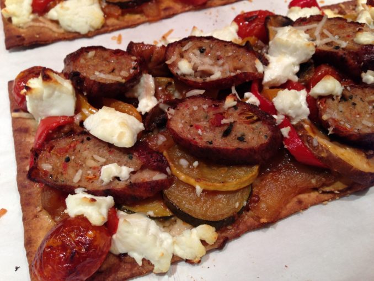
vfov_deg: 43.0
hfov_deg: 55.3
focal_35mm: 33
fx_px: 357
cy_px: 140
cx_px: 187
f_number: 2.4
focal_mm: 4.12
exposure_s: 1/40
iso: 50
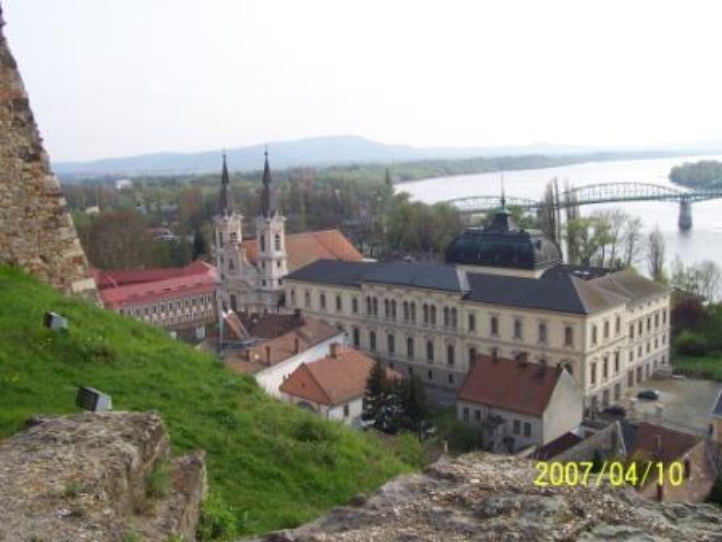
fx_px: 772
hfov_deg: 50.1
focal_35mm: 37
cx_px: 361
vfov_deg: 38.7
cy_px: 271
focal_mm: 5.6
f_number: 5.6
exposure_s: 1/250
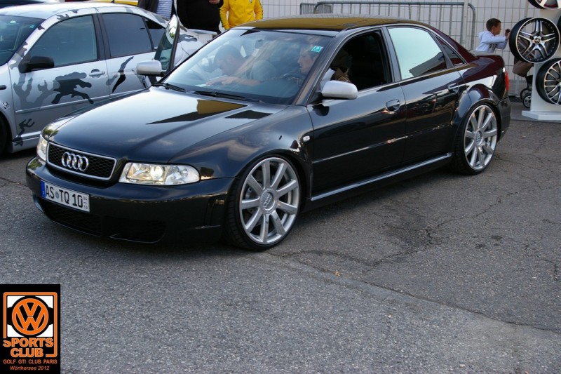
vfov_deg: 25.7
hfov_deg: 37.9
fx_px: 818
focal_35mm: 52
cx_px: 280
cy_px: 187
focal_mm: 35
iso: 200
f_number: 6.7
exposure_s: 1/125
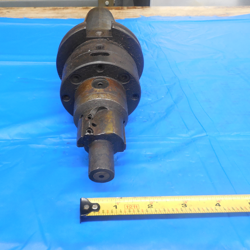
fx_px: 245
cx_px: 104
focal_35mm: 30
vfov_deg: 54.0
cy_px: 124
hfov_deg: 53.8
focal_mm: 4.5
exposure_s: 1/25
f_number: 3.3
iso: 400
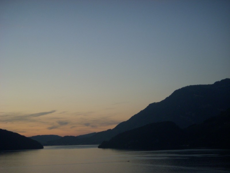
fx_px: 505
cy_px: 86
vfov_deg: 19.4
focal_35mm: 76
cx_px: 115
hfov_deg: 25.7
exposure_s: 1/30
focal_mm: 12.6
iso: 200
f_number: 3.8
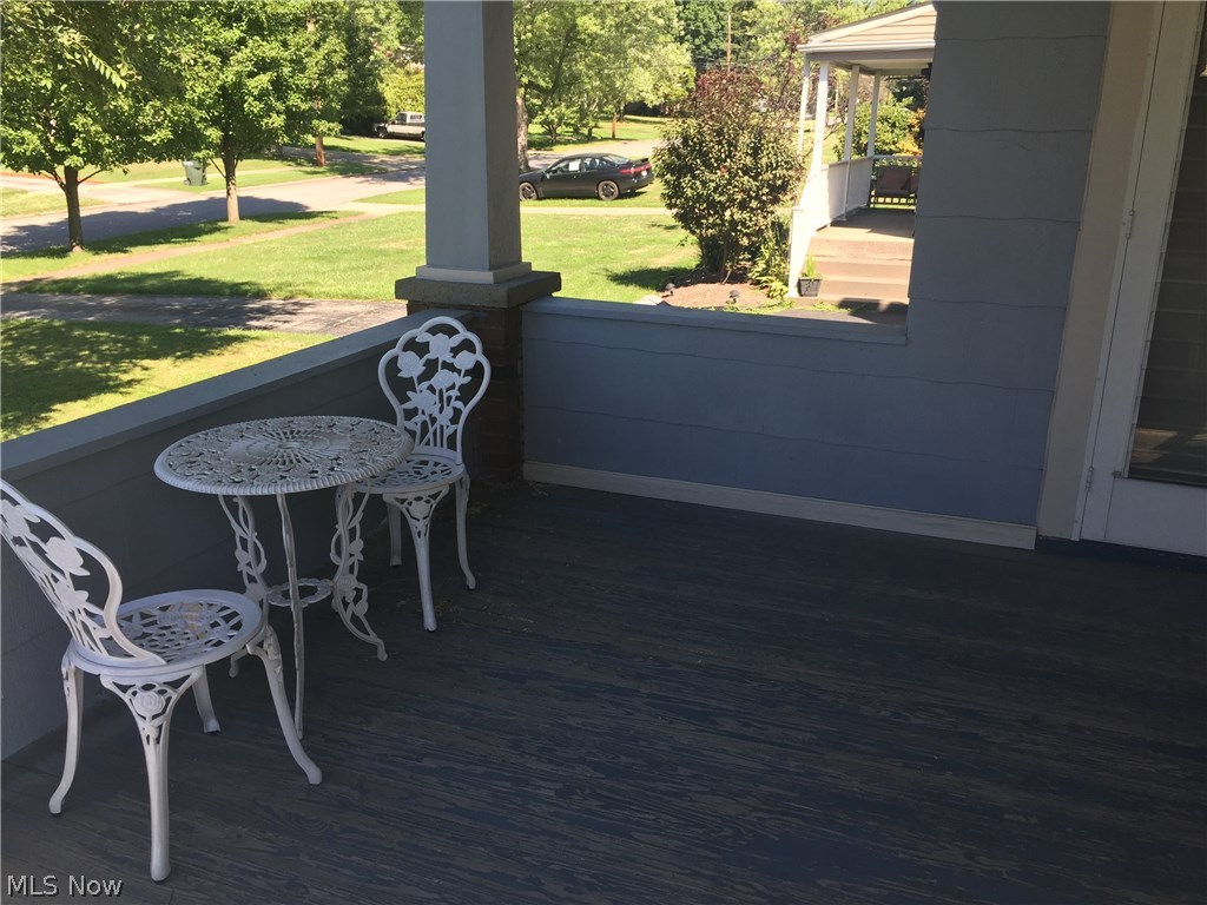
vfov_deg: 48.2
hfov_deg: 61.7
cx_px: 604
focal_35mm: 29
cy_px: 452
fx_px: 1011
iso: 32
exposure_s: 1/421
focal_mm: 4.15
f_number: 2.2
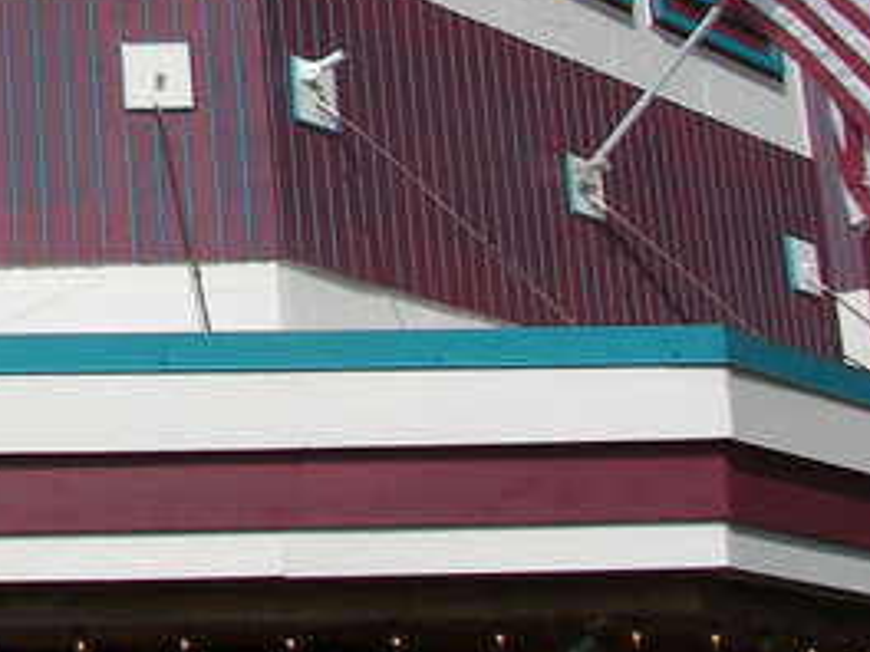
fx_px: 2739
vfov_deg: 13.4
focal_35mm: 109
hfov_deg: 16.7
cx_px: -343
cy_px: -36
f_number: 5.6
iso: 64
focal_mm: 6
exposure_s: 1/500
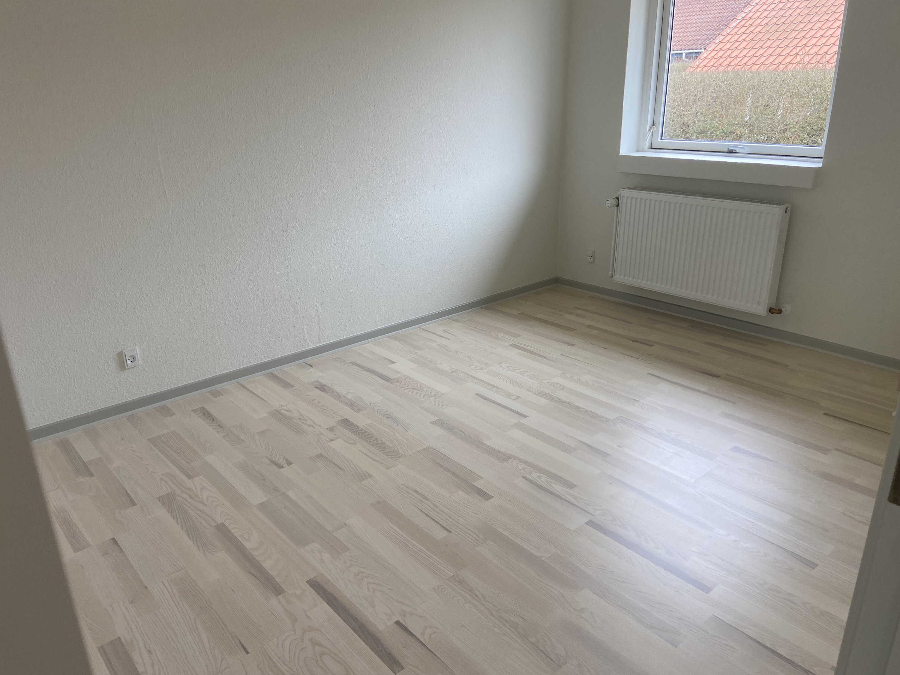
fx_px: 676
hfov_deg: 67.3
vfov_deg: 53.1
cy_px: 338
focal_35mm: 26
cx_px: 450
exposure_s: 1/121
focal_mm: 4.25
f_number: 1.8
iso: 80
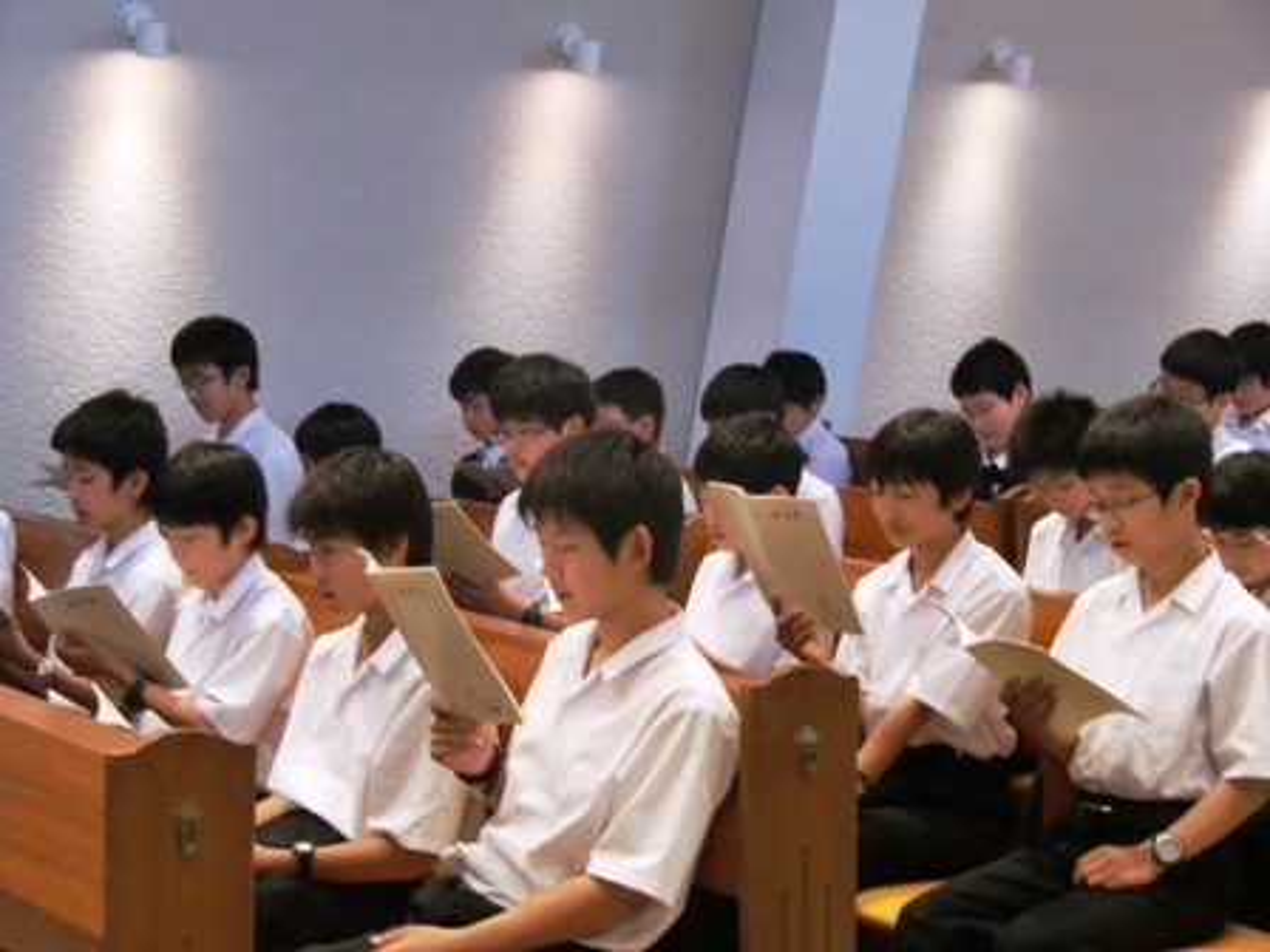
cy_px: 476
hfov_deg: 25.7
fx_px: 2788
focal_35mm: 76
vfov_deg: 19.4
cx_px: 635
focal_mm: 13.6
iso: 400
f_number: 4.6
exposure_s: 1/15
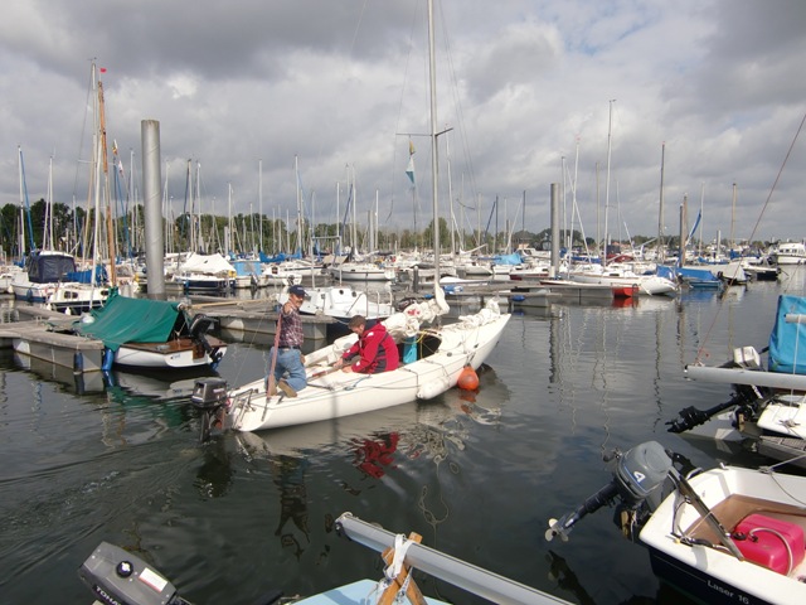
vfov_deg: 49.7
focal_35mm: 28
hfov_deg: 63.4
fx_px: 652
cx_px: 403
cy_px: 302
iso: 64
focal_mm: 4.9
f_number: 7
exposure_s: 1/320
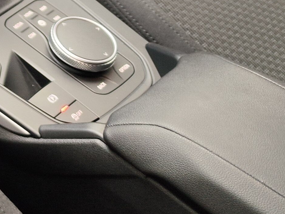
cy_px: -163
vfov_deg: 13.3
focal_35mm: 101
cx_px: -294
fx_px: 832
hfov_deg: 15.4
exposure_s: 1/25
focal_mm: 7.01
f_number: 1.69
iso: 545
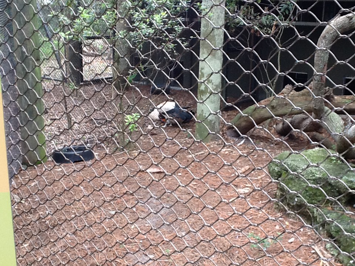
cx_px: 178
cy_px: 133
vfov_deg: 44.2
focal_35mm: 32
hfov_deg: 56.8
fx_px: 328
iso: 100
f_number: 2.4
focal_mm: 2.03
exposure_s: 1/120
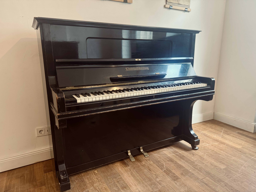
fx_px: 177
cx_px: 128
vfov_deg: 56.8
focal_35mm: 24
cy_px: 96
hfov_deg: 71.6
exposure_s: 1/60
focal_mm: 6.76
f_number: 1.78
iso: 400
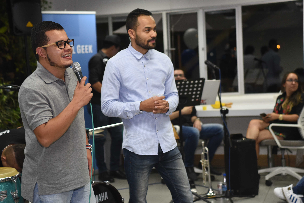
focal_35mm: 70
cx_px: 152
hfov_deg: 28.8
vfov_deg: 19.5
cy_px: 102
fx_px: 591
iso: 2000
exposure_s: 1/160
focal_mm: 70
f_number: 3.5
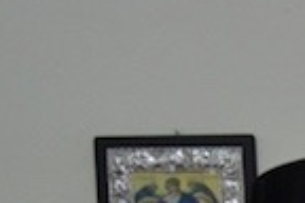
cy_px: 520
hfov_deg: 9.4
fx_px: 1593
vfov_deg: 6.8
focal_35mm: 188
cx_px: 796
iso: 1000
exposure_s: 1/60
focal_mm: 20
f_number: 3.8
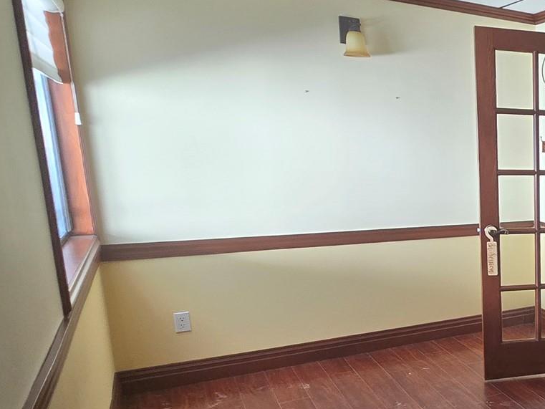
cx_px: 647
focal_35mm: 35
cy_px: 274
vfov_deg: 40.2
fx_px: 551
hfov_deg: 39.1
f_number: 2.2
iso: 250
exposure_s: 1/100
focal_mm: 2.2
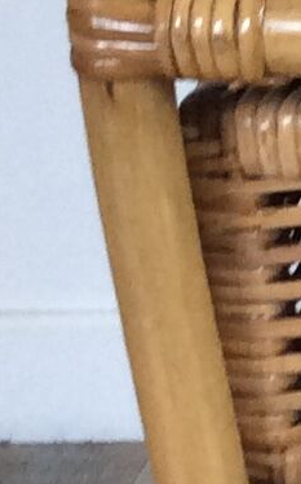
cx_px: 1205
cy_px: 309
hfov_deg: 5.0
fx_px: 3092
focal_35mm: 235
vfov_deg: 8.9
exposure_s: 1/25
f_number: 2.4
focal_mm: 3.3
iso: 64
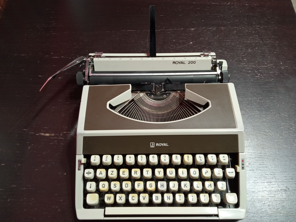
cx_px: 148
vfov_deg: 51.4
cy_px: 111
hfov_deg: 65.3
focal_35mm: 27
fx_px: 231
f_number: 2.2
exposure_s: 1/25
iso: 487
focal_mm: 3.79
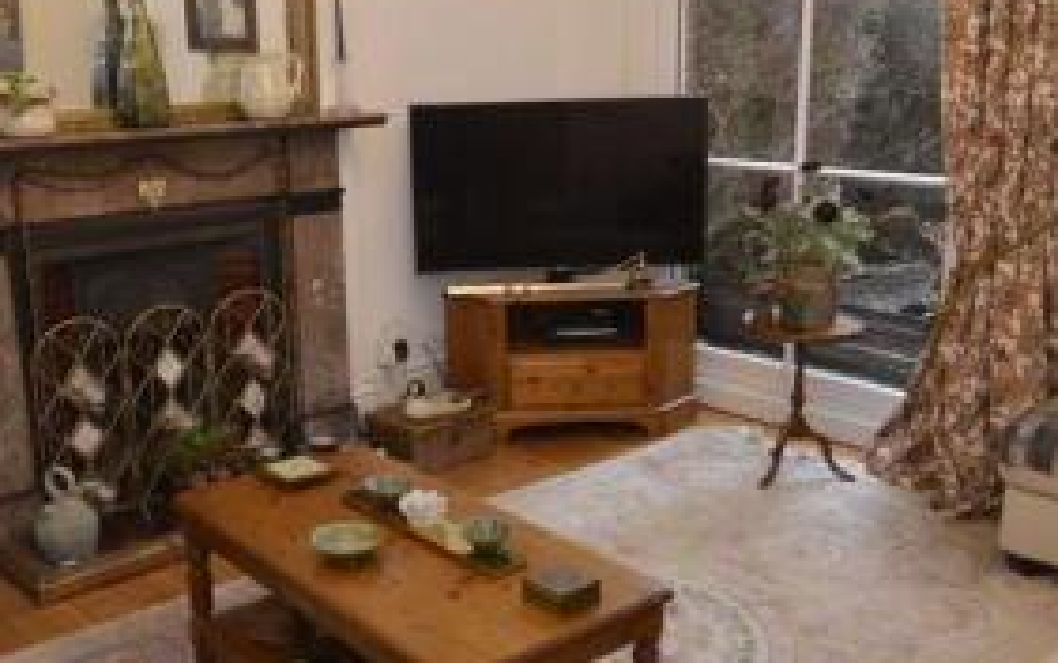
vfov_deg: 32.7
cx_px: 467
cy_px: 343
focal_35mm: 39
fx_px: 1131
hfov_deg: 50.0
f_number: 5
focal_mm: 11
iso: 800
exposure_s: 1/60
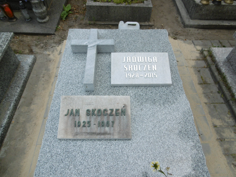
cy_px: 88
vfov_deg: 56.8
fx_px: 164
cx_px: 118
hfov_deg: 71.6
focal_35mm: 24
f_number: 7.8
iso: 100
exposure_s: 1/250
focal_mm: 4.3
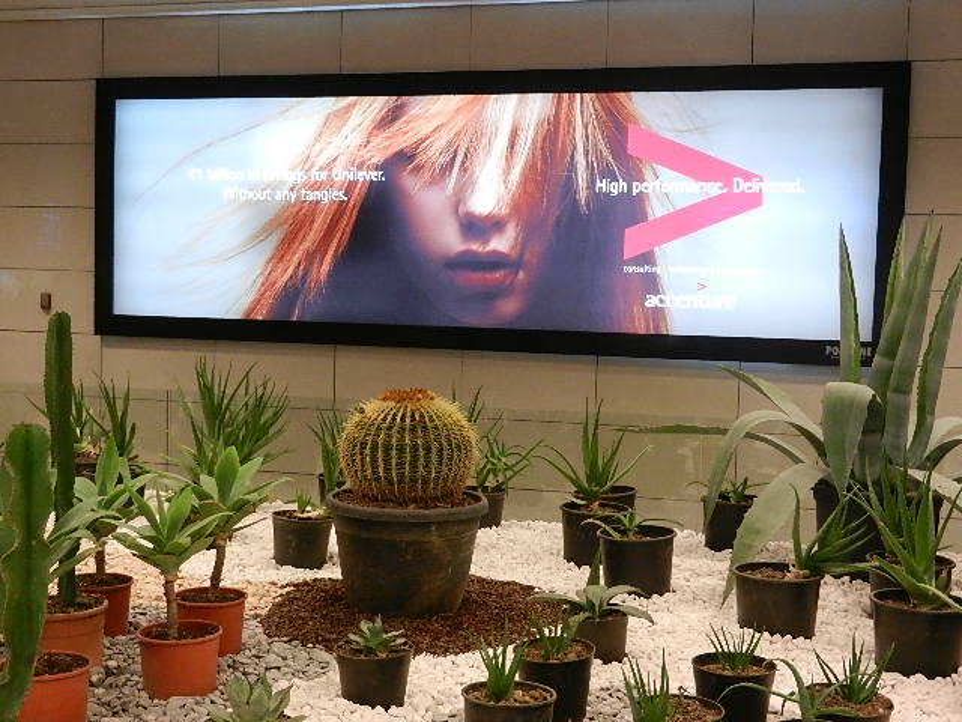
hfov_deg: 42.1
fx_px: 1251
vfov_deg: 32.2
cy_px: 361
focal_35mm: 45
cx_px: 481
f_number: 4.2
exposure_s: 1/30
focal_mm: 8.2
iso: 640
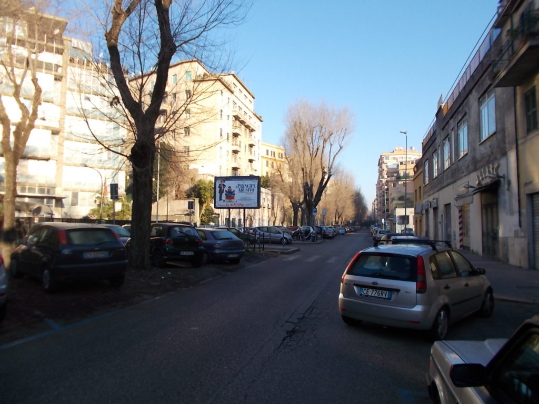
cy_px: 202
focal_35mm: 26
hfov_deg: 67.3
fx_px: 405
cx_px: 270
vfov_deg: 53.1
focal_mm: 4.6
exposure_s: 1/400
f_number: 3.2
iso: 80
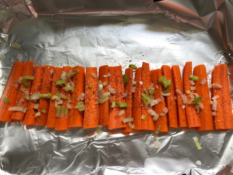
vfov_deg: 49.7
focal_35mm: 28
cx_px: 116
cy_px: 88
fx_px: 188
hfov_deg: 63.4
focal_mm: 3.99
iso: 25
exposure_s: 1/60
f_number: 1.8
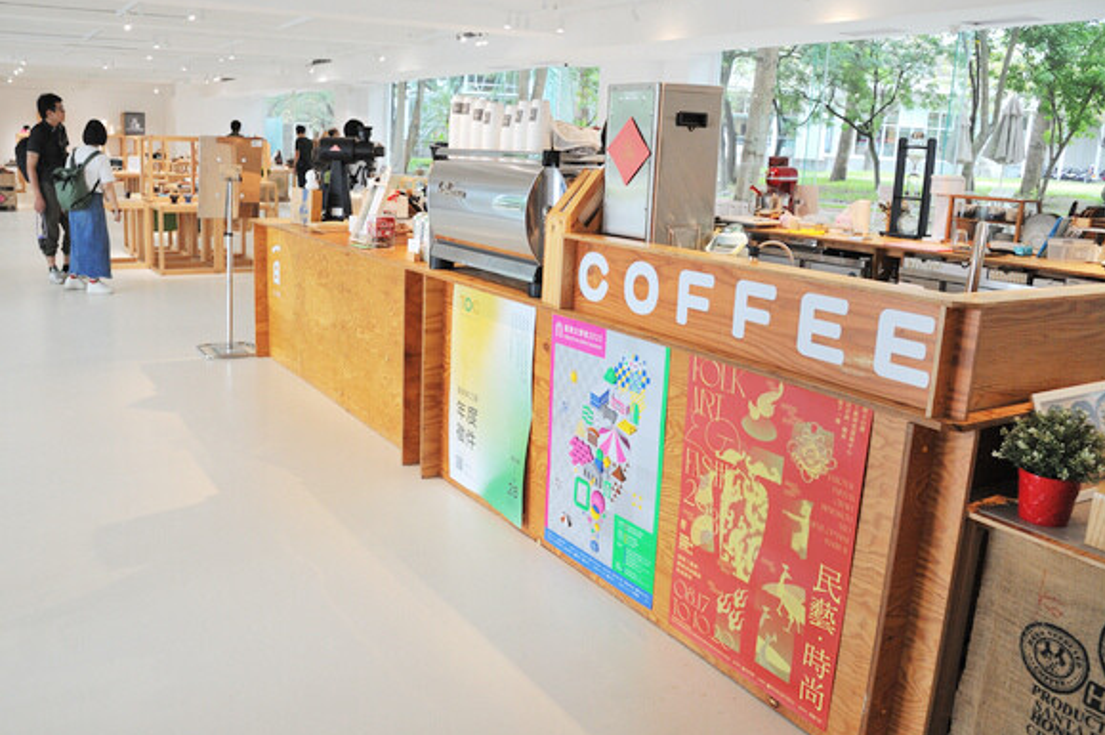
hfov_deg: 63.4
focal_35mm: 29
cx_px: 469
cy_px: 331
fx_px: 889
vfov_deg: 44.8
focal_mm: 24
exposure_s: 1/200
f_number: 5.6
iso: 1600
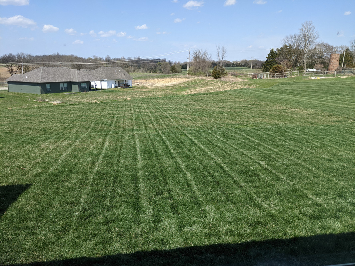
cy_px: 133
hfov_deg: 65.3
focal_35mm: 27
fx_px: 277
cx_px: 178
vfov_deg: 51.3
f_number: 1.8
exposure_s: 1/1805
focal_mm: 4.44
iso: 65
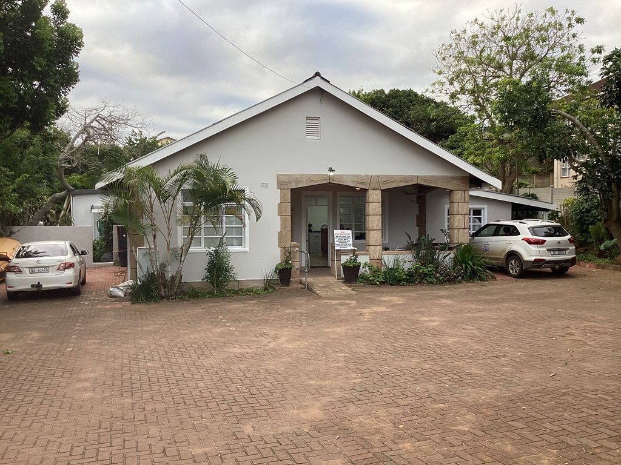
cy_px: 232
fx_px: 556
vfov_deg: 45.4
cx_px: 310
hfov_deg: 58.4
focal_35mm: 31
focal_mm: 3.3
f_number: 2.4
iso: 25
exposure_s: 1/117
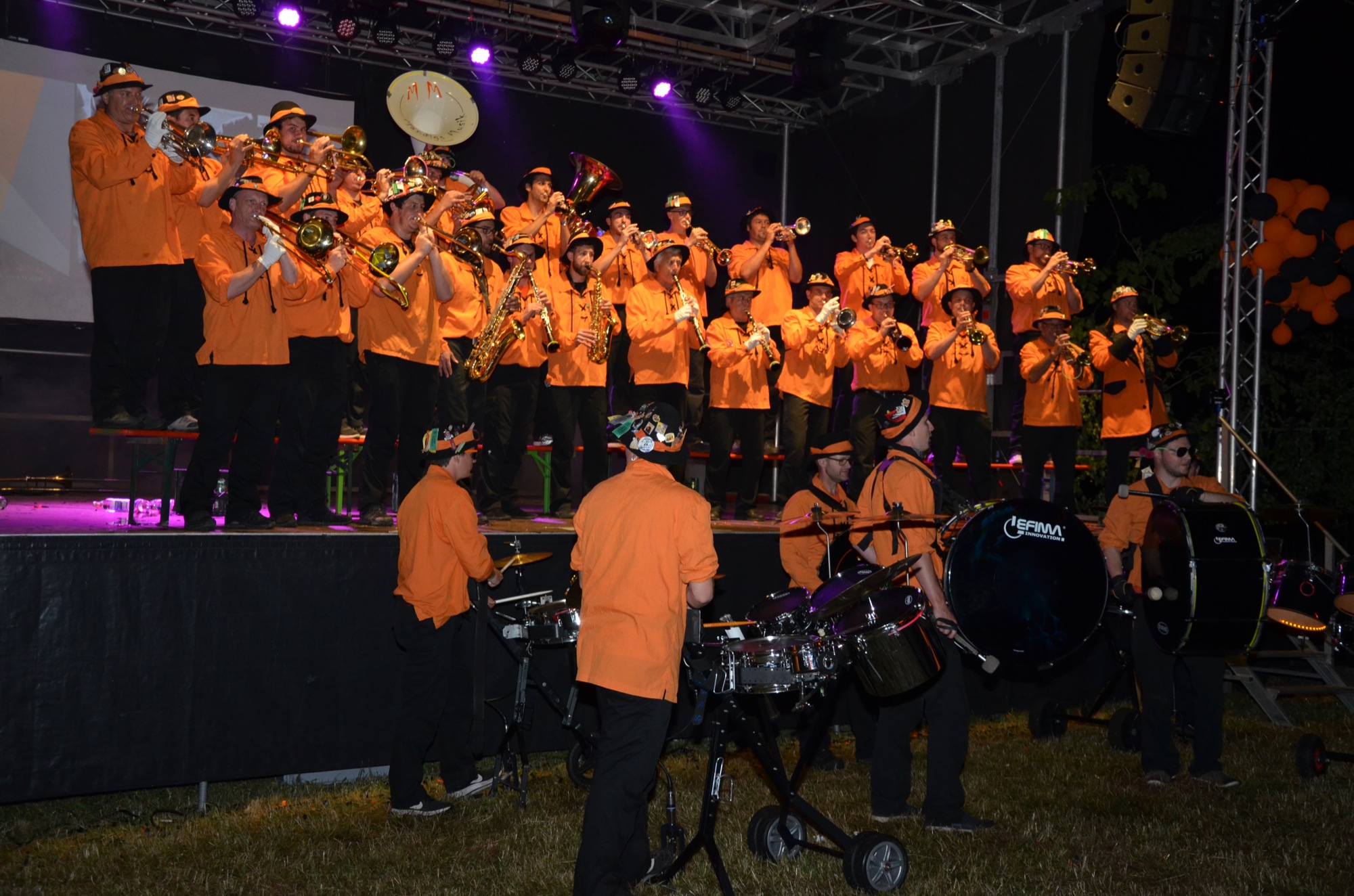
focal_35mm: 42
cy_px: 448
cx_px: 677
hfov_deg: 46.5
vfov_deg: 31.7
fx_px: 1576
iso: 800
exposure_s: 1/60
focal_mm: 28
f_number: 4
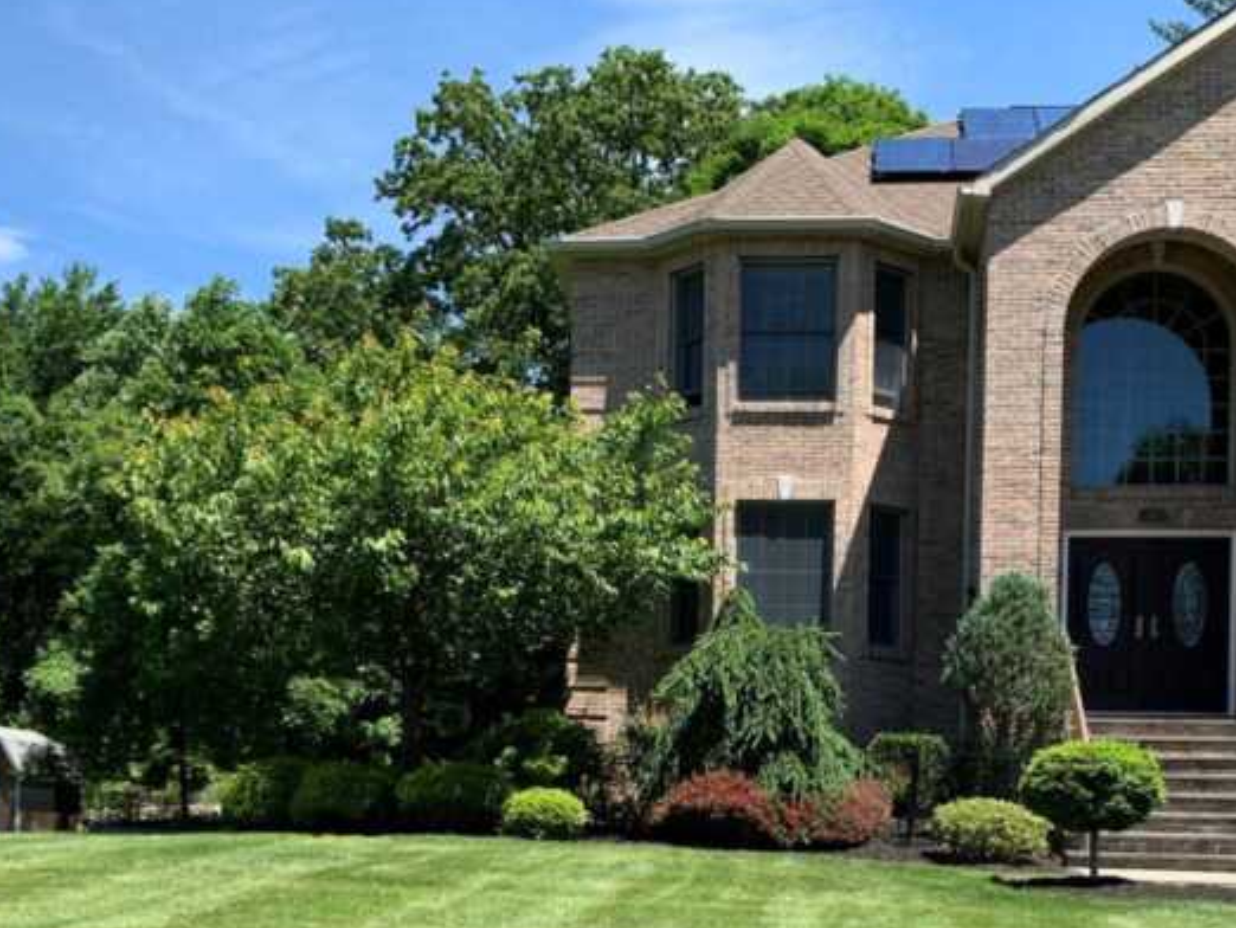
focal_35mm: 51
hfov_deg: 37.4
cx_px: 729
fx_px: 1822
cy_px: 840
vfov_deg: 27.5
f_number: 1.8
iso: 25
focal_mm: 4.25
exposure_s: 1/928
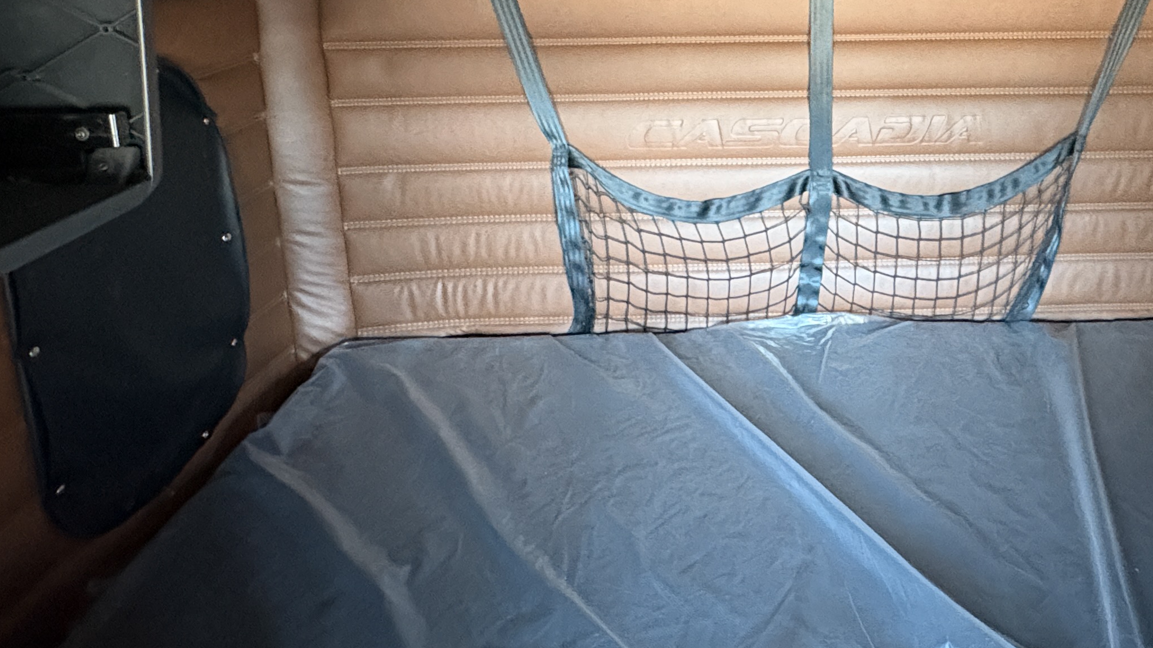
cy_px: 70
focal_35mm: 30
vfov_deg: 36.6
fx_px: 917
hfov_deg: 61.5
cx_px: 834
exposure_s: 1/40
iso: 1000
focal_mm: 2.22
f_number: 2.2
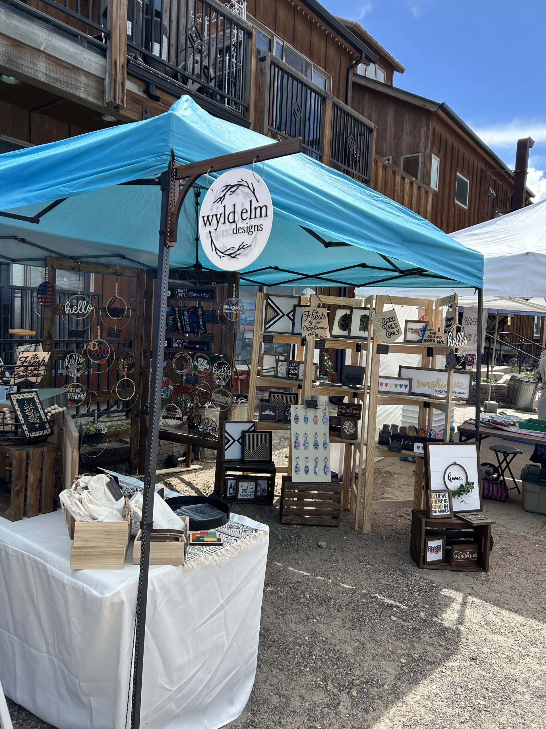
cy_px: 364
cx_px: 273
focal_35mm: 26
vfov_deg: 67.3
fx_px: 547
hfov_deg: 53.1
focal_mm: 5.7
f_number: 1.5
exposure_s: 1/2513
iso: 50
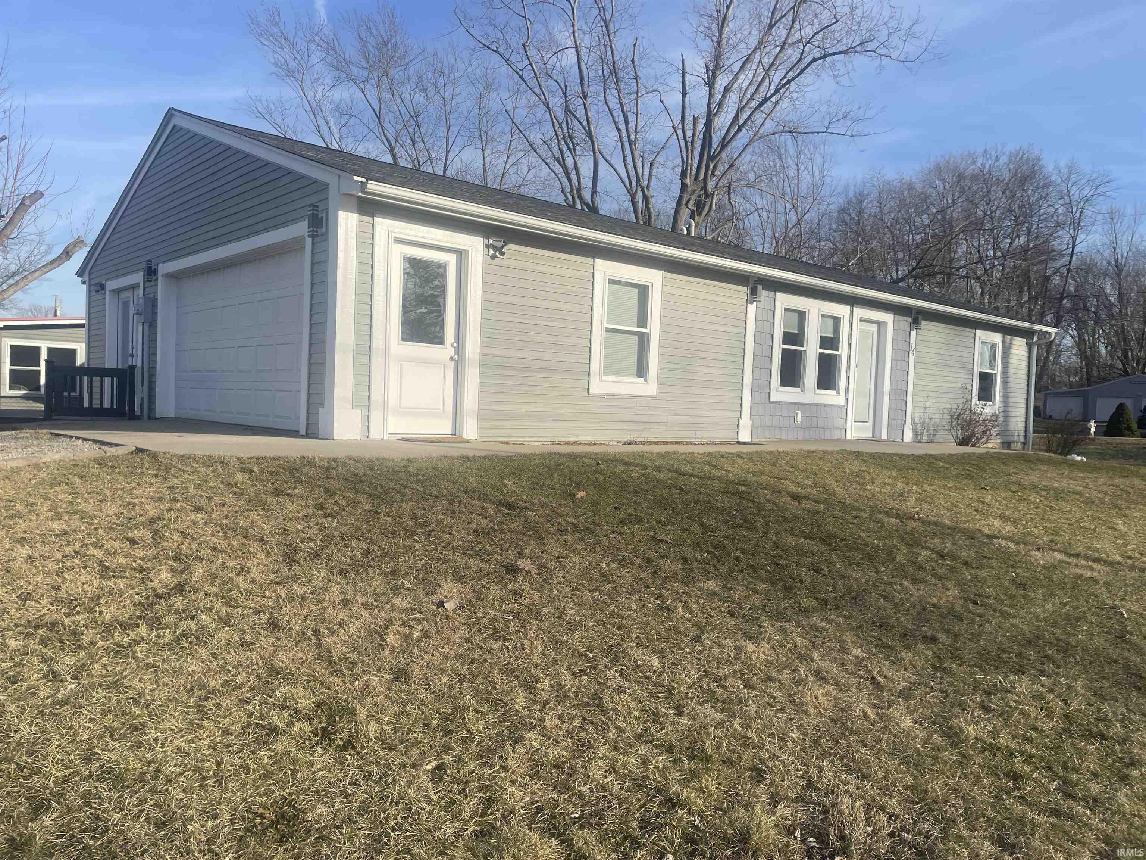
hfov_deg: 67.3
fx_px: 861
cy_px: 430
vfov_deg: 53.1
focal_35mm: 26
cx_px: 573
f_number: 1.6
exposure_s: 1/3300
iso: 32
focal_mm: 4.2
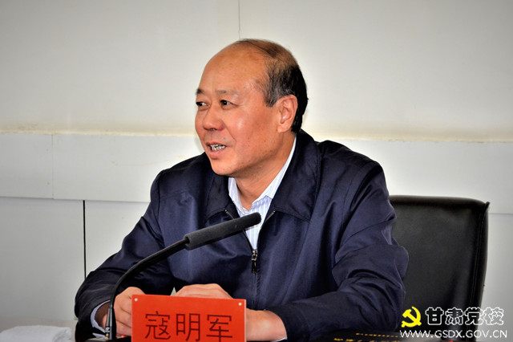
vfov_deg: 10.1
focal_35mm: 135
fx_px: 1923
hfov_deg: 15.2
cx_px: 256
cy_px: 171
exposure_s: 1/60
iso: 800
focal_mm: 90
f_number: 5.6
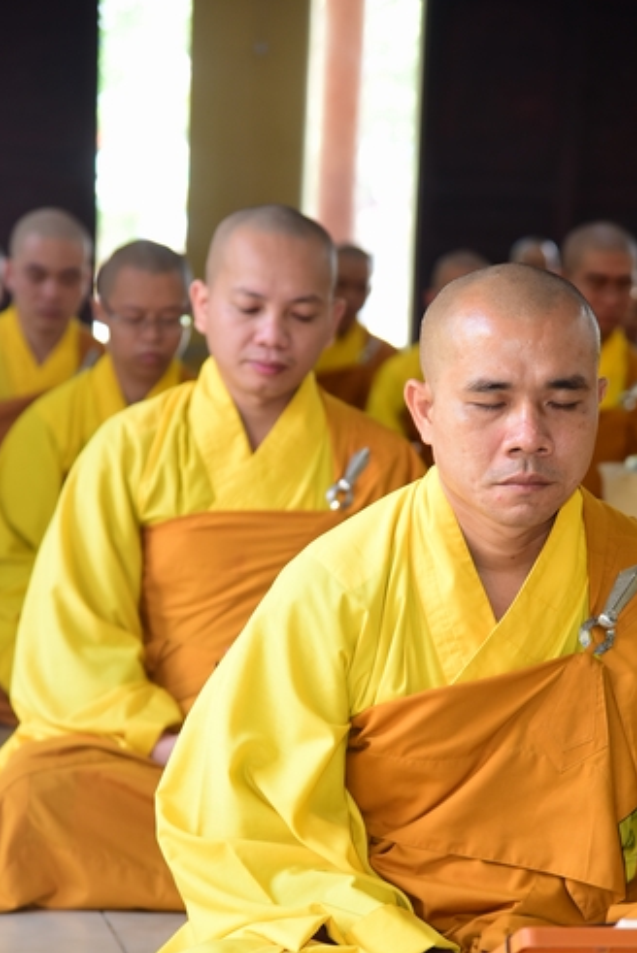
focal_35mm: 139
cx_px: 317
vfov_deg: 14.7
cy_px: 613
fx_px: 3684
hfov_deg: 9.9
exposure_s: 1/50
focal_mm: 105
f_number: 5
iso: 640
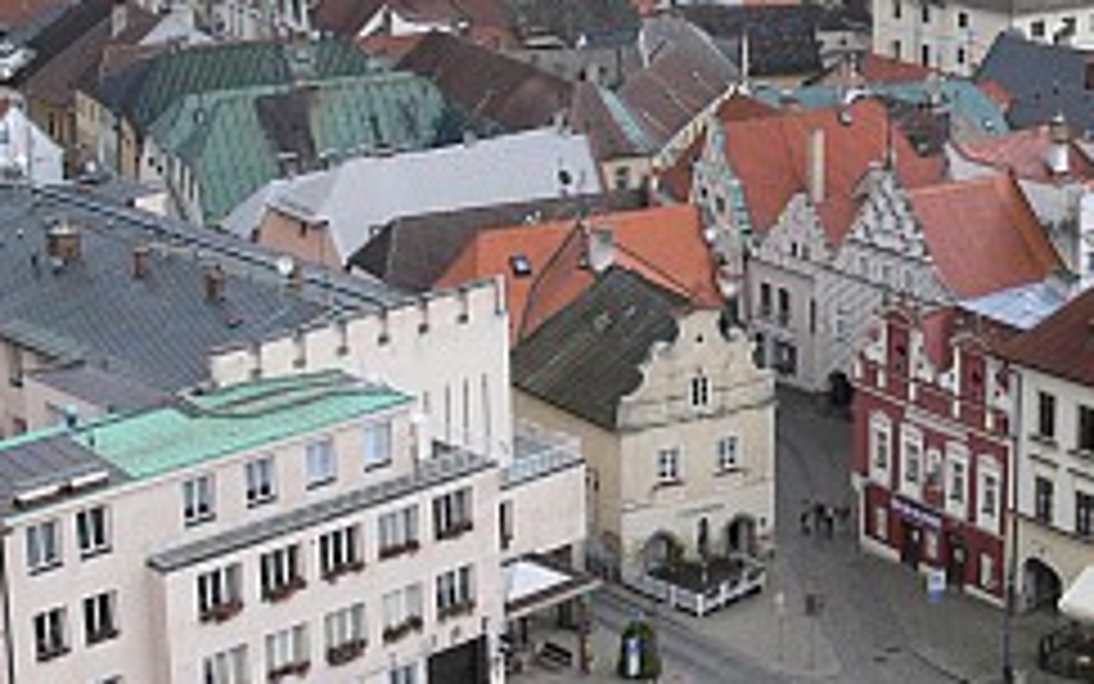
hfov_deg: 24.4
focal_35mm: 83
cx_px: 941
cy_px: 81
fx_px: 2475
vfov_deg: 15.6
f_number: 5.6
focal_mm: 7.4
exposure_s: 1/200
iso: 100
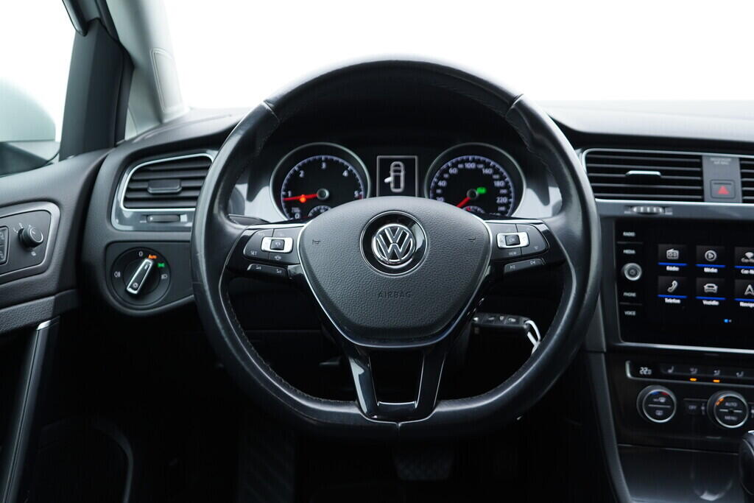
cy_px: 252
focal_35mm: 36
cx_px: 377
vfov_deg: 36.9
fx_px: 754
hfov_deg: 53.1
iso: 250
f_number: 2.8
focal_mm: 24
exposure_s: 1/40
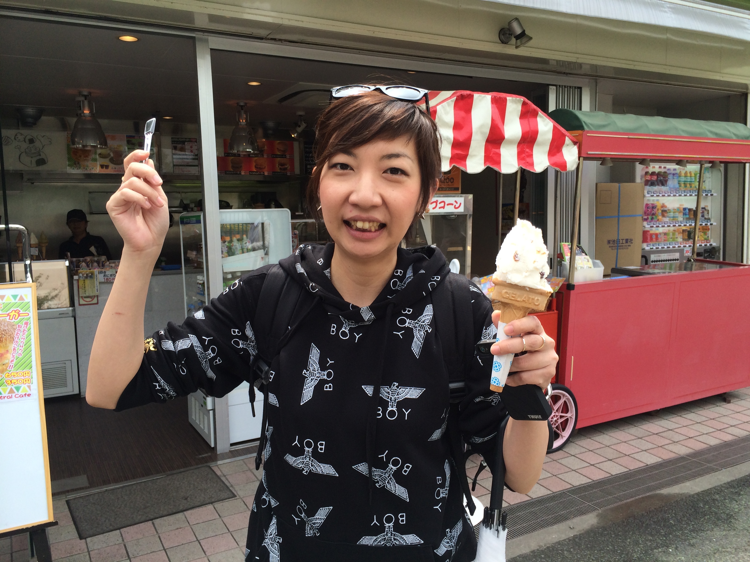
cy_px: 281
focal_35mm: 30
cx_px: 375
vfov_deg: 46.8
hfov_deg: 60.0
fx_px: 650
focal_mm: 4.12
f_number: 2.2
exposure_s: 1/977
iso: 32
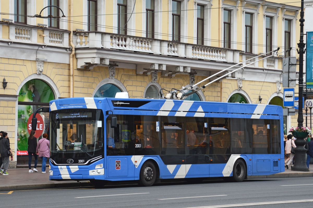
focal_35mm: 105
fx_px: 913
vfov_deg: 13.0
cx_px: 156
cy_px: 104
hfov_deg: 19.5
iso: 200
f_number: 7.1
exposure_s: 1/250
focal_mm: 70
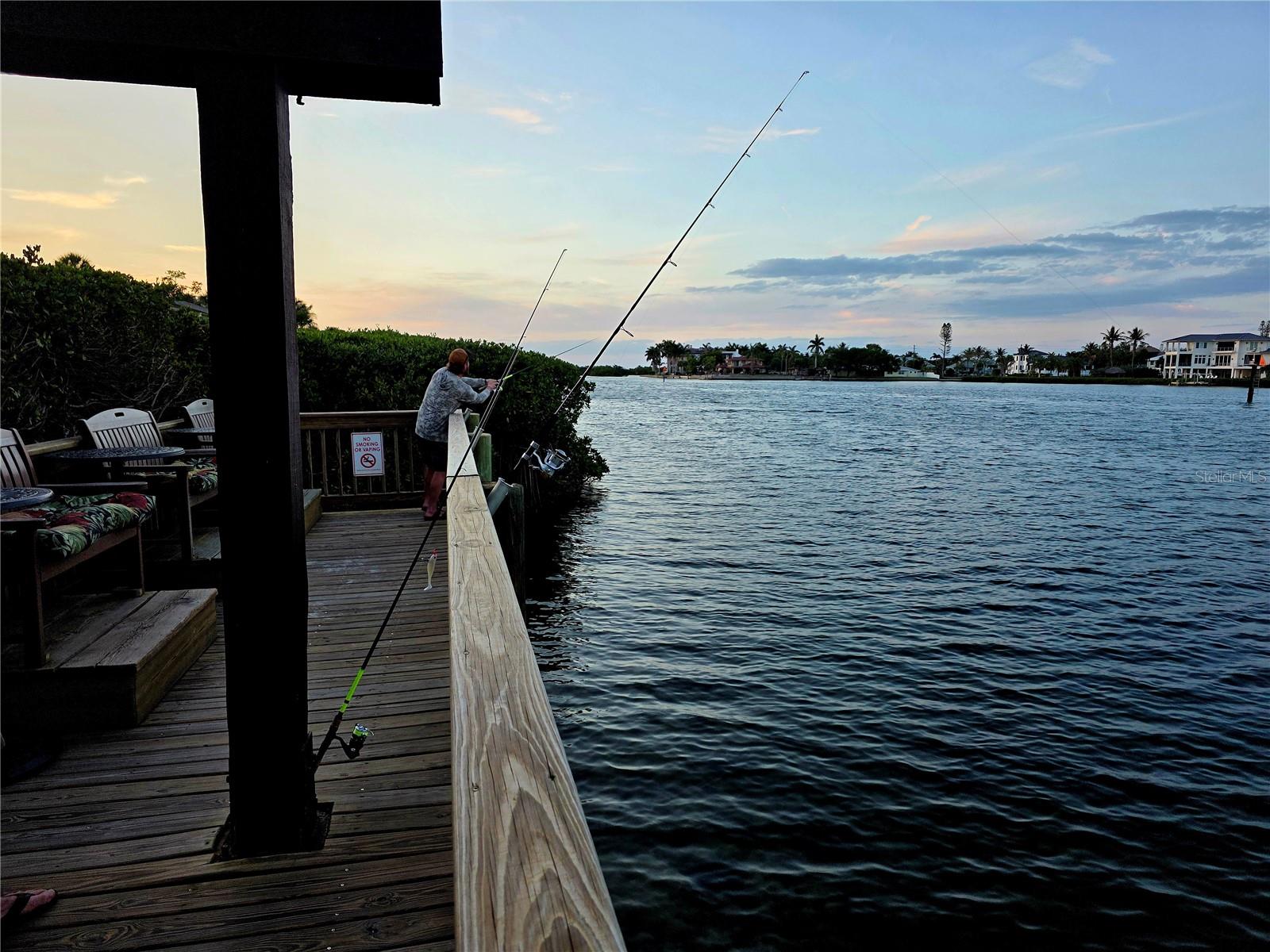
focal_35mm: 23
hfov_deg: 73.9
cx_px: 635
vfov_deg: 58.9
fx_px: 844
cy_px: 476
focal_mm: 6.3
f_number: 1.7
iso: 40
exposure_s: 1/182
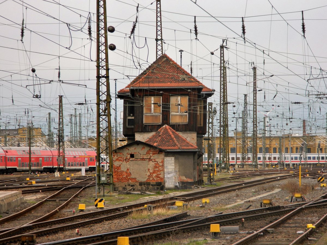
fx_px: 2087
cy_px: 122
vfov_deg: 6.7
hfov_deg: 9.0
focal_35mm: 221
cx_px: 164
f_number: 5.4
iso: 80
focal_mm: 39.7
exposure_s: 1/100
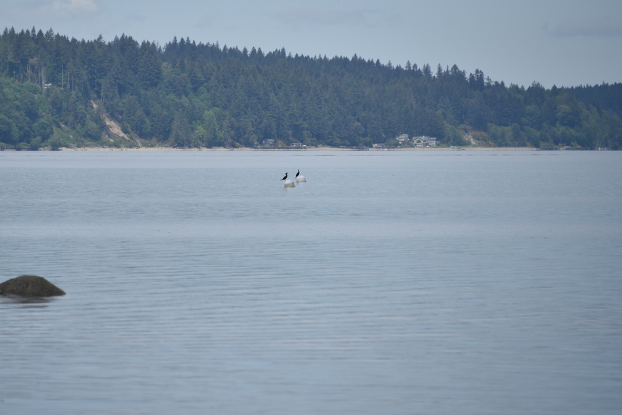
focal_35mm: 405
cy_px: 169
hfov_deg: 5.1
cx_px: 216
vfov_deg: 3.4
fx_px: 7000
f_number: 7.1
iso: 100
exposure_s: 1/640
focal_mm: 300
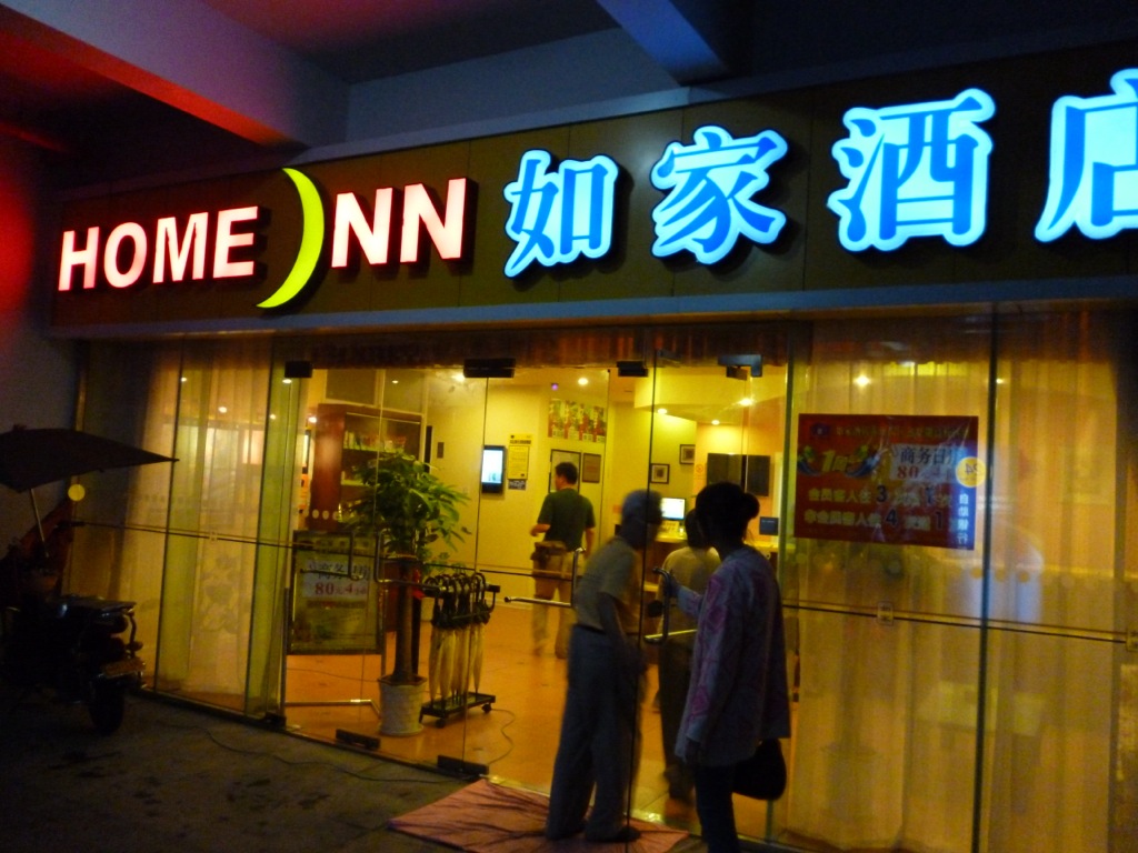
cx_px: 569
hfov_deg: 63.4
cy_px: 426
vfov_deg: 49.7
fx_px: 920
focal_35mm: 28
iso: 800
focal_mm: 5
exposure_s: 1/13
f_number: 3.1
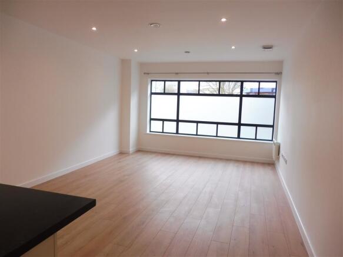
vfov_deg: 56.8
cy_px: 128
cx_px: 172
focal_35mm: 24
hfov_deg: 71.6
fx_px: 238
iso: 160
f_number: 3.3
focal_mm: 4.3
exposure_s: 1/60
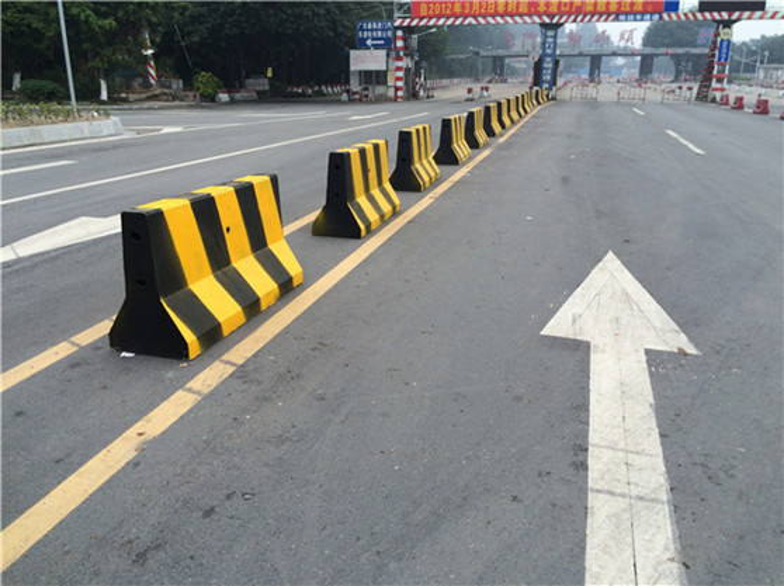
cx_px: 392
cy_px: 293
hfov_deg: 61.7
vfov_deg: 48.1
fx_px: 656
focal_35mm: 29
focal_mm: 4.15
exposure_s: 1/622
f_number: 2.2
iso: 32
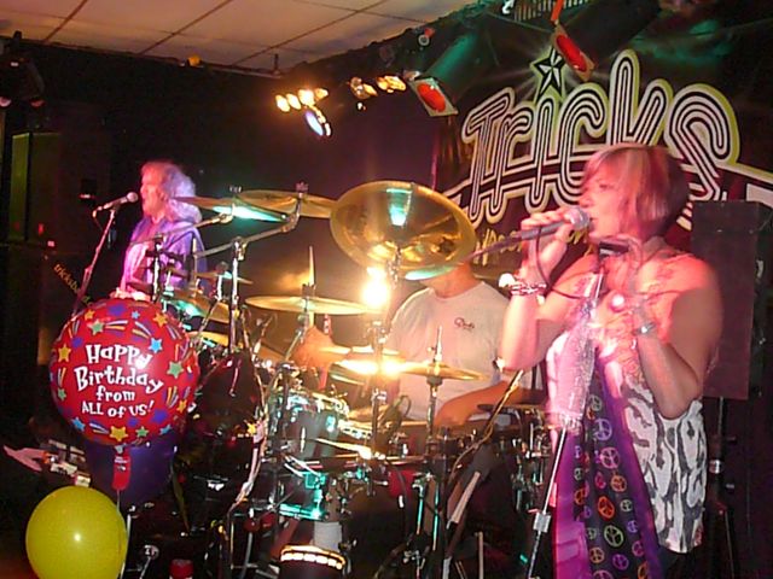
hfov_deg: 42.1
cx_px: 386
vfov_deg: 32.2
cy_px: 290
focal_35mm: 45
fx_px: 1005
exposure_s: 1/15
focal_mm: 6.7
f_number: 3.2
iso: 1000
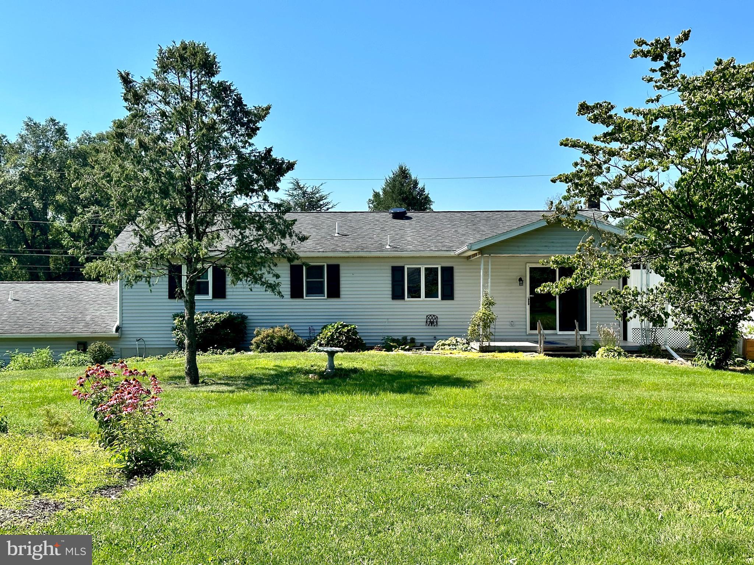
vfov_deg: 30.3
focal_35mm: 48
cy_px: 282
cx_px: 377
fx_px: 1046
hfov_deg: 39.7
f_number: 1.78
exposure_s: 1/3155
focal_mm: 6.86
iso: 64
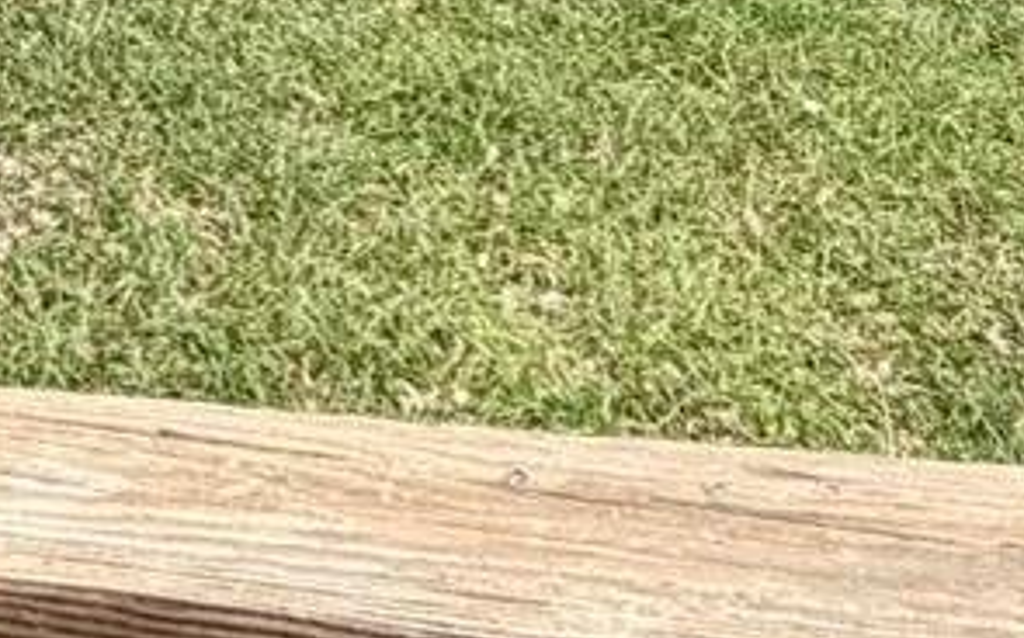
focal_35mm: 103
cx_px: -545
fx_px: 2873
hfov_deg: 17.9
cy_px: -1266
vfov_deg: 9.8
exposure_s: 1/182
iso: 40
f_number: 2.2
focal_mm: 2.22
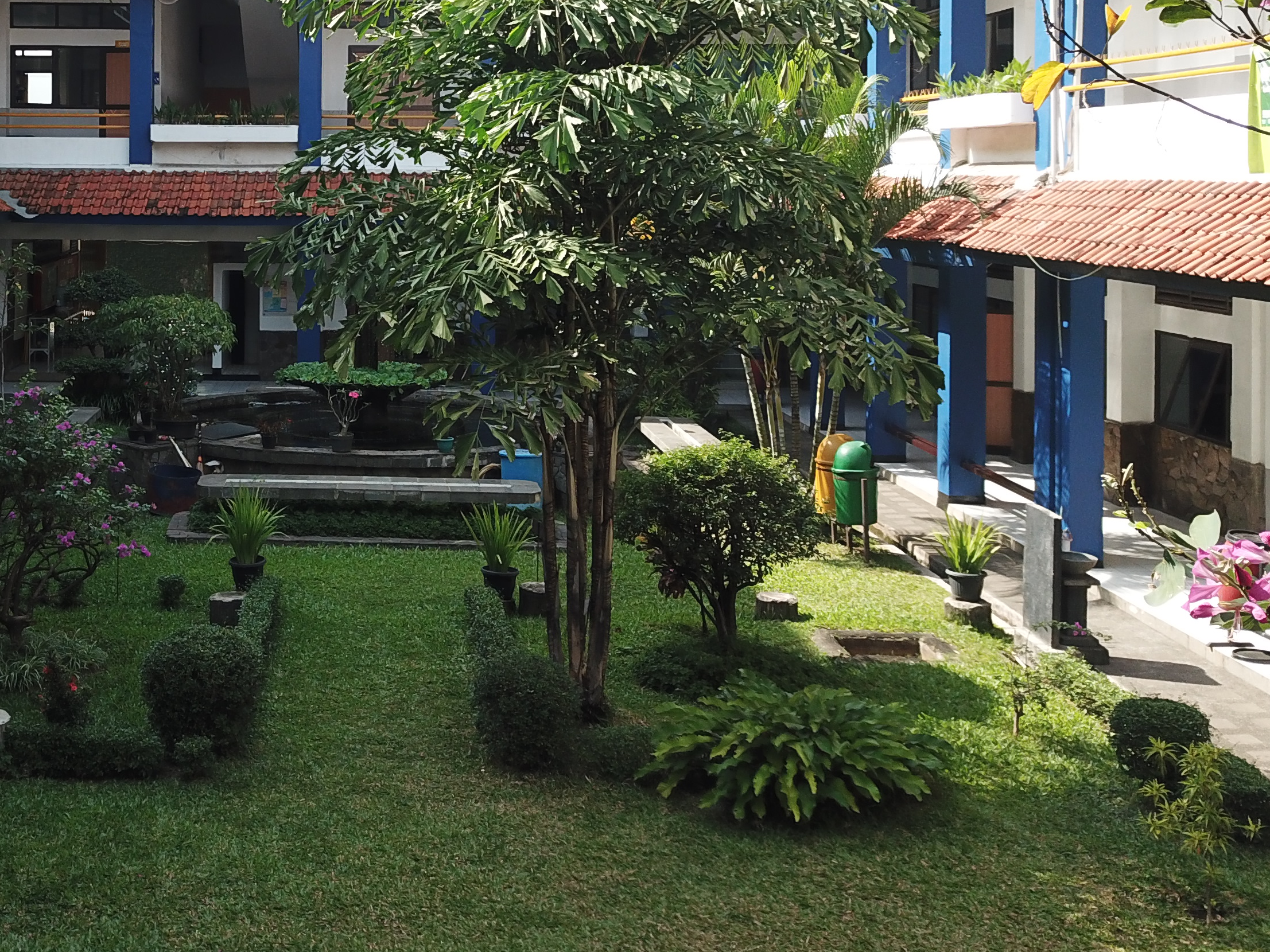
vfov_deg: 30.0
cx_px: 281
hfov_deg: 39.1
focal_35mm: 47
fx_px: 1724
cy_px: 162
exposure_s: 1/357
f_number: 2.2
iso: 100
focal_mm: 4.73
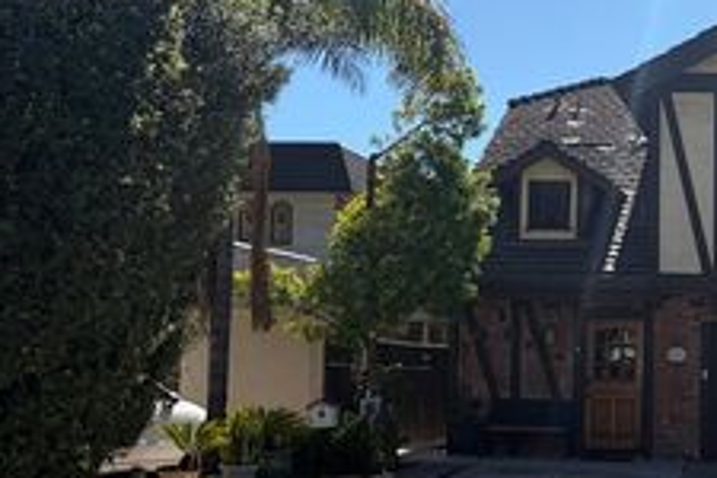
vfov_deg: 22.6
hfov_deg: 31.0
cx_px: 714
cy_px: 308
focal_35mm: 60
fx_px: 1195
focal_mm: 5.96
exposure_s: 1/6329
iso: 64
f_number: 1.6
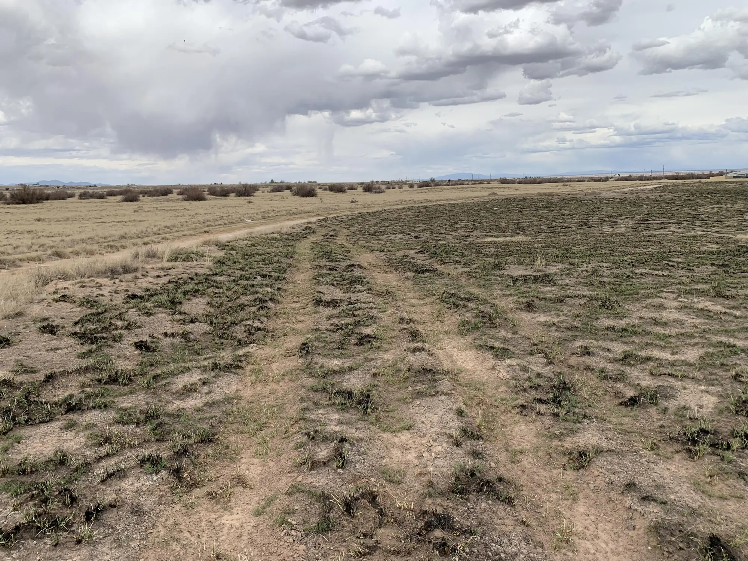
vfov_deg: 53.1
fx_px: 562
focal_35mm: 26
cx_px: 374
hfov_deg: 67.3
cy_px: 280
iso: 25
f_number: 1.8
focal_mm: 4.25
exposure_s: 1/2755
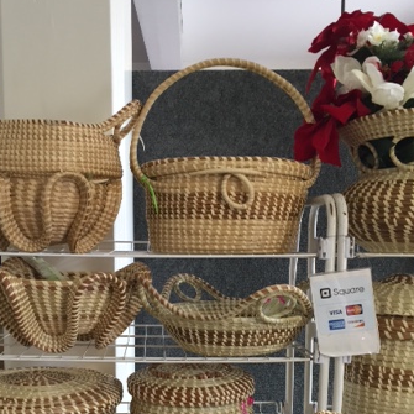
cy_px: 300
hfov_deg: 34.5
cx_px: 163
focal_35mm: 49
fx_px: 663
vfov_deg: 34.1
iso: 64
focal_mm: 4.15
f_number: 2.2
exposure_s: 1/30
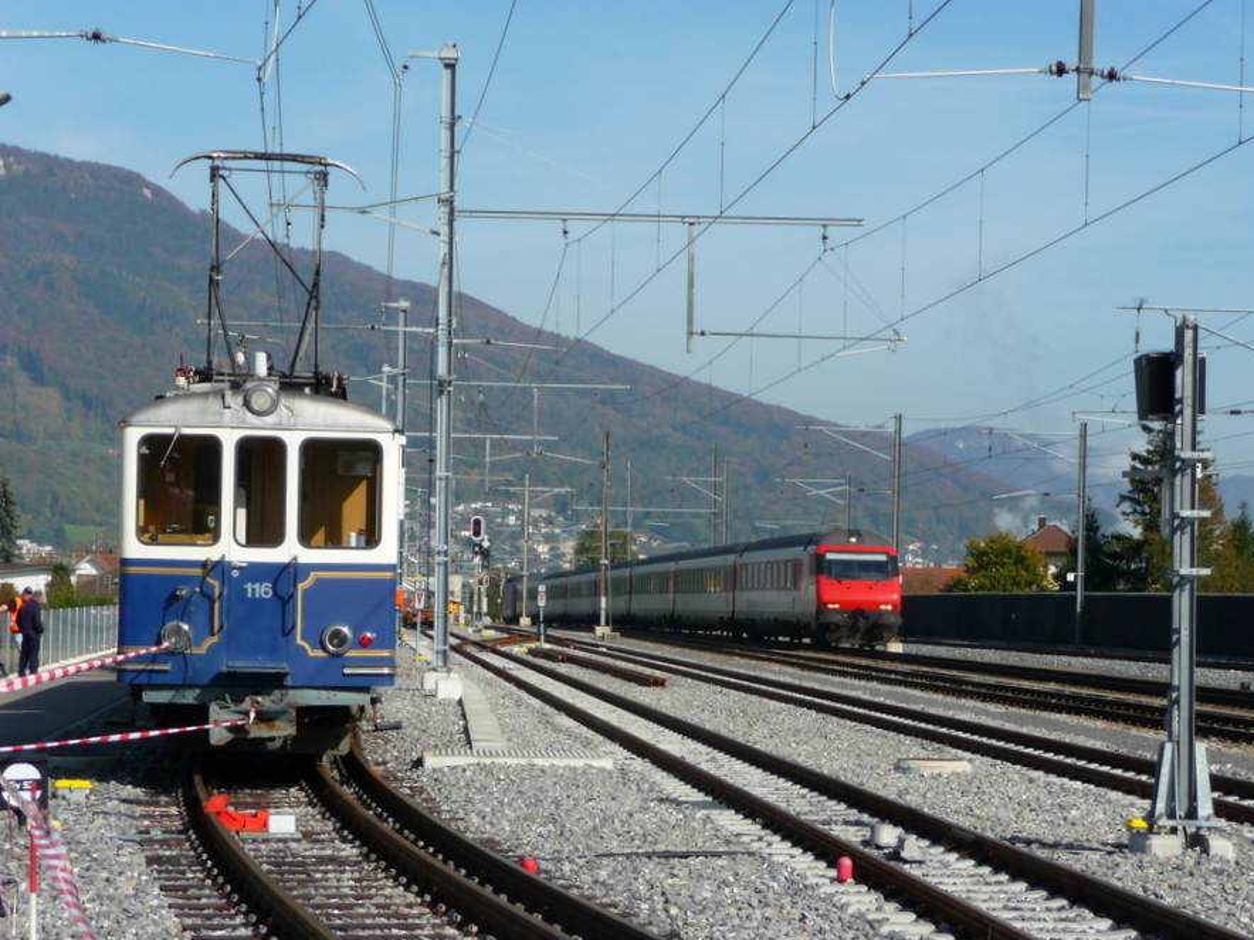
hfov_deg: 20.6
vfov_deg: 15.6
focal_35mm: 95
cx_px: 664
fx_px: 3441
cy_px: 520
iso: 100
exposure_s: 1/640
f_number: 4.7
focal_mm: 14.2
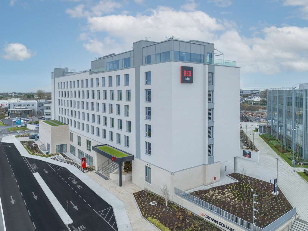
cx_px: 154
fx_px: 214
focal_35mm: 24
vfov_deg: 56.8
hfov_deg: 71.6
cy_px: 116
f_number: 2.8
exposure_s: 1/320
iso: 100
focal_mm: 12.29
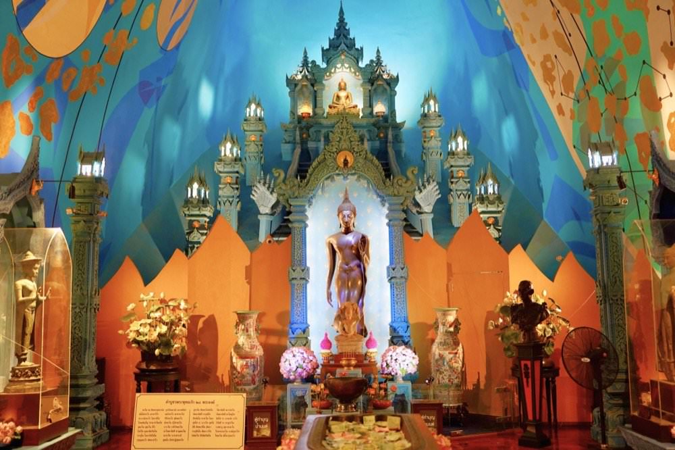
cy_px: 225
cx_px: 338
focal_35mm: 40
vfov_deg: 33.0
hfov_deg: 47.9
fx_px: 759
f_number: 2.8
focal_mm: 40.5
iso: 2000
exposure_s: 1/50
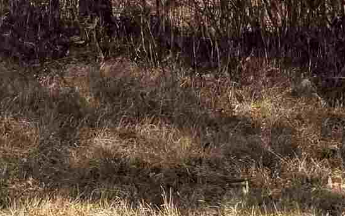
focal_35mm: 143
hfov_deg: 12.2
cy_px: -135
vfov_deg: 8.9
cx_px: 786
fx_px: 1345
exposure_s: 1/1174
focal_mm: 6.76
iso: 80
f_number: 1.78
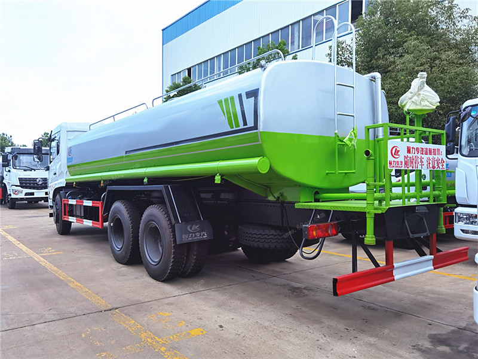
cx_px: 239
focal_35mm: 27
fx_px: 373
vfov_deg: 51.4
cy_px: 180
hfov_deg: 65.3
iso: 50
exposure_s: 1/2336
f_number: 1.9
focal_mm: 6.71
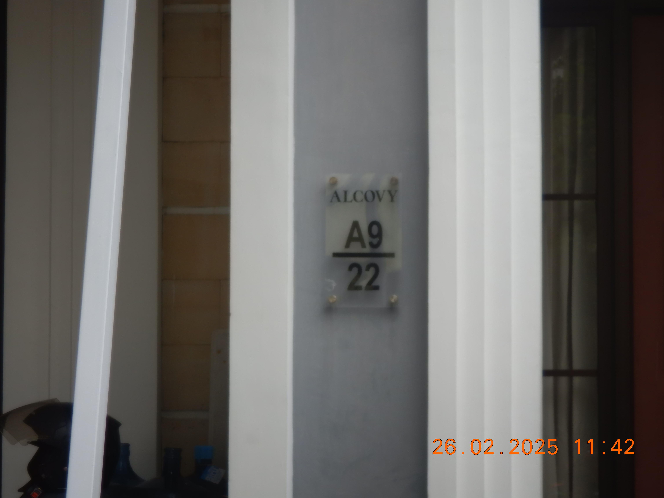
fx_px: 2321
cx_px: 330
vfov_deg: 12.2
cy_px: 248
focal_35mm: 121
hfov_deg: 16.3
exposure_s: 1/125
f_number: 4.9
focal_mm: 21.5
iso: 125
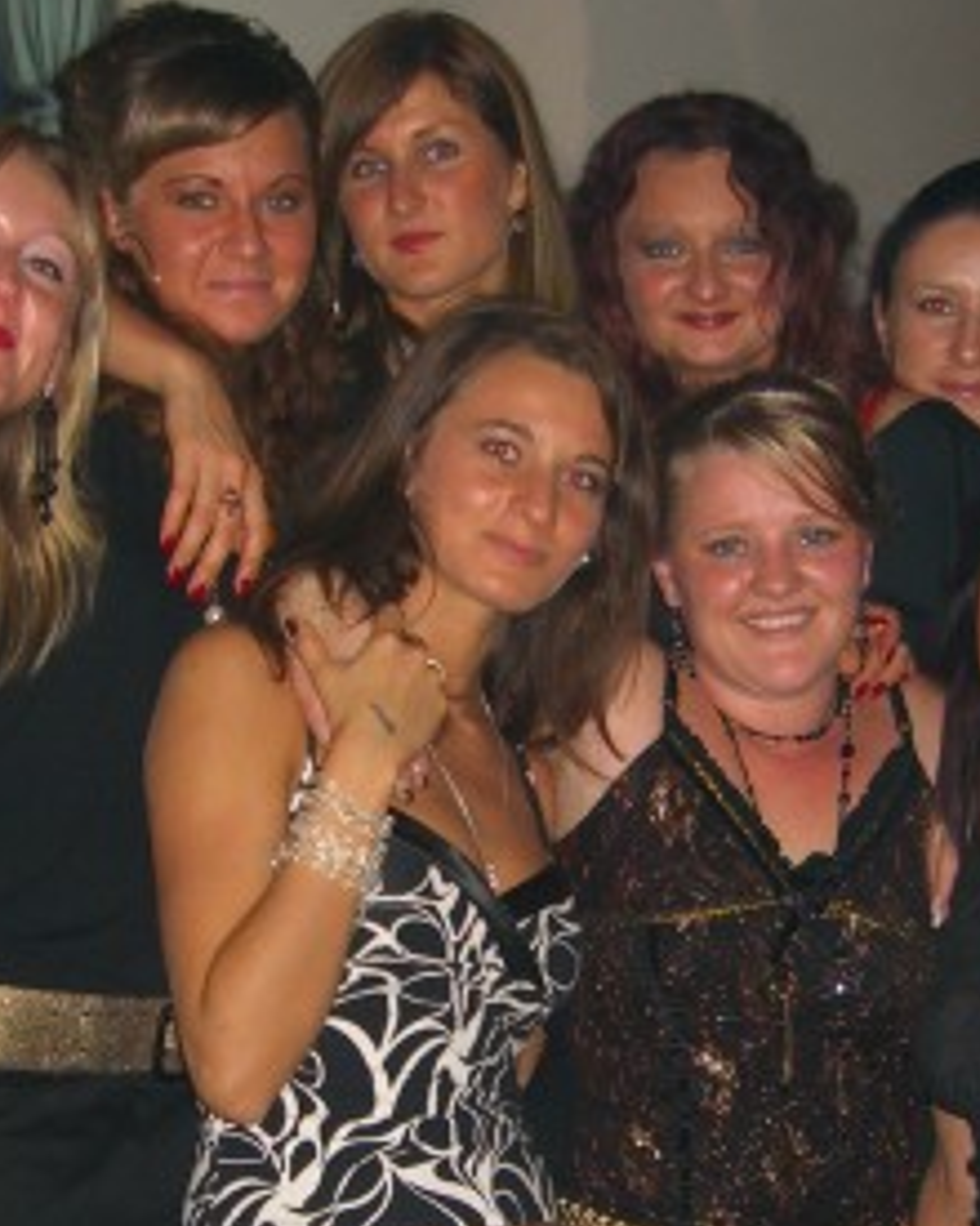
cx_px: 499
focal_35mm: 81
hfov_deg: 18.9
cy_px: 959
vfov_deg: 23.3
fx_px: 2937
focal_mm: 7.9
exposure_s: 1/60
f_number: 2.8
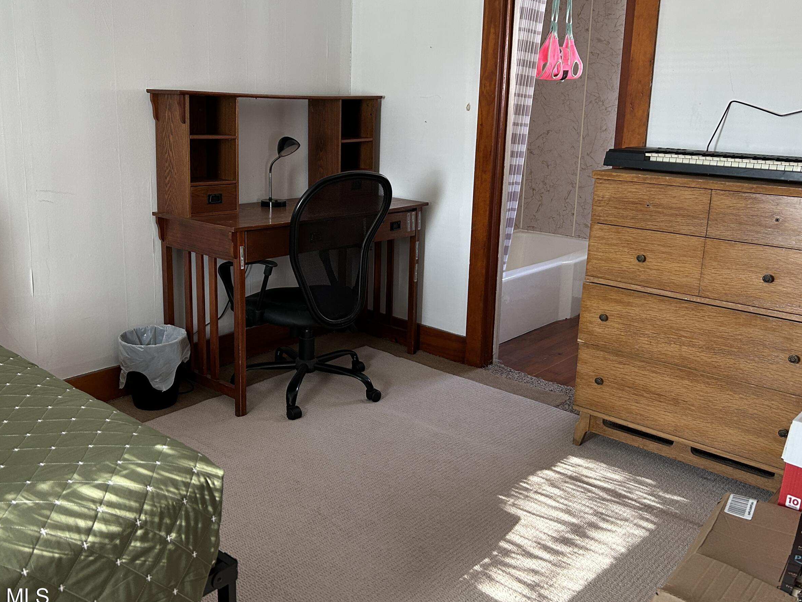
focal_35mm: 33
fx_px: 765
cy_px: 250
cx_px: 376
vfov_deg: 42.8
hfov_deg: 55.3
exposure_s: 1/60
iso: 200
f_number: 1.5
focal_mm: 5.7
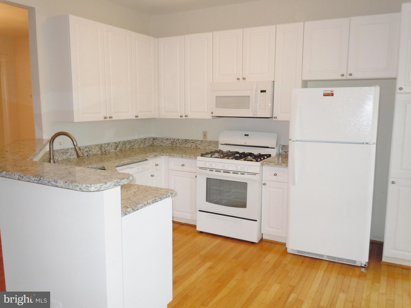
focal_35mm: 28
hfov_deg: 63.4
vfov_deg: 49.7
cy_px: 154
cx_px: 206
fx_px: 332
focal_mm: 5
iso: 200
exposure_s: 1/25
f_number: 3.7
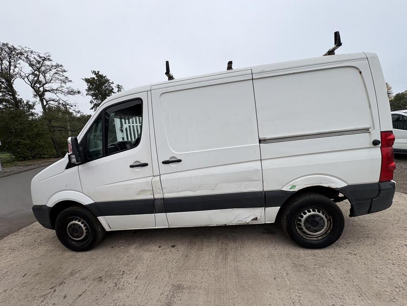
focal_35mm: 14
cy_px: 153
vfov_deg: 85.7
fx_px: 165
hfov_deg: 102.1
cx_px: 204
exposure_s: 1/533
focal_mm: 2.22
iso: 40
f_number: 2.2
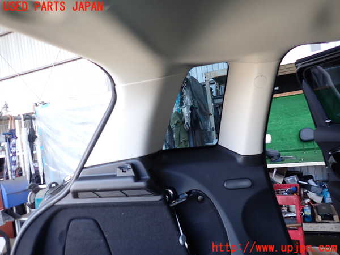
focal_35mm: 25
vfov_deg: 54.9
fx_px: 246
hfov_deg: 69.4
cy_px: 128
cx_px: 170
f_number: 2
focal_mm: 4.5
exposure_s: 1/60
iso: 100
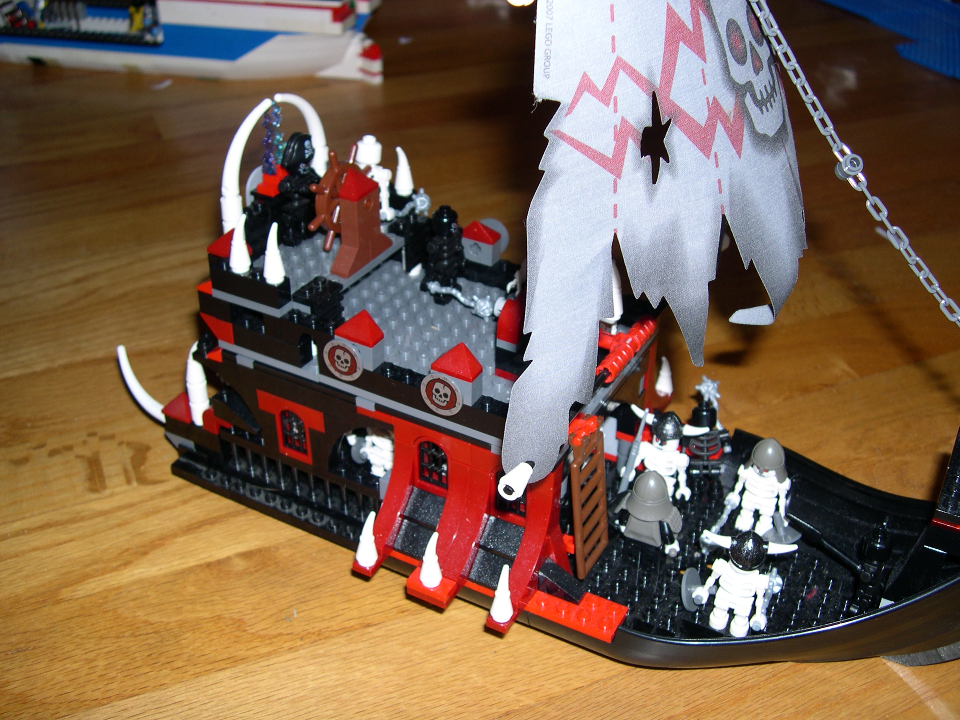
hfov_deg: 49.0
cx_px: 480
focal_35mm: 38
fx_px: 1054
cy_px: 360
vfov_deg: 37.7
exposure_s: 1/60
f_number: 2.8
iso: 100
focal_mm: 8
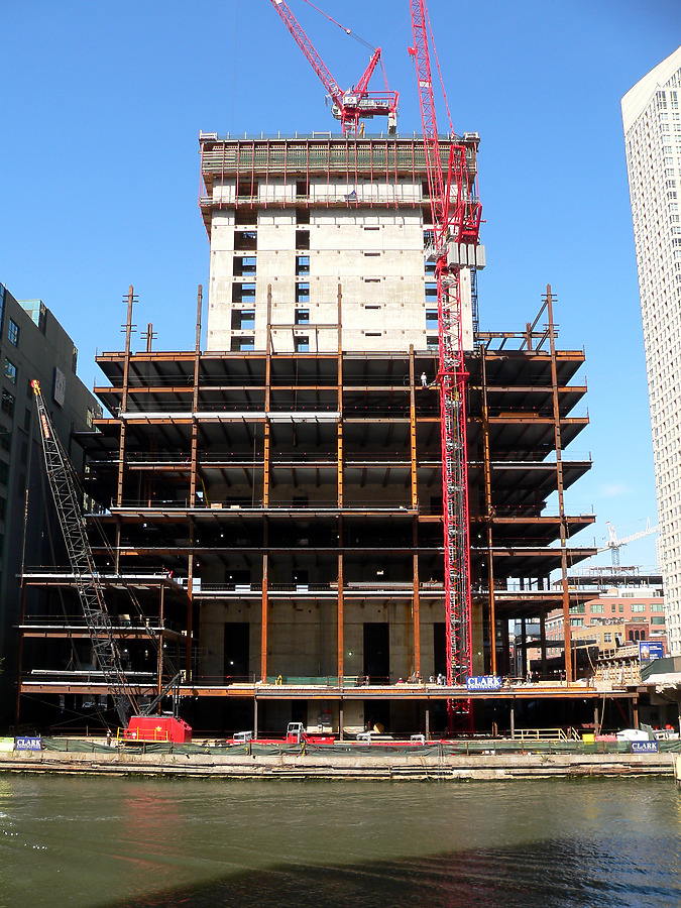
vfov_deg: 50.1
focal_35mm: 37
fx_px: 971
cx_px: 340
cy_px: 454
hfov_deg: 38.7
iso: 80
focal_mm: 6.1
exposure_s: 1/500
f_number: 3.3
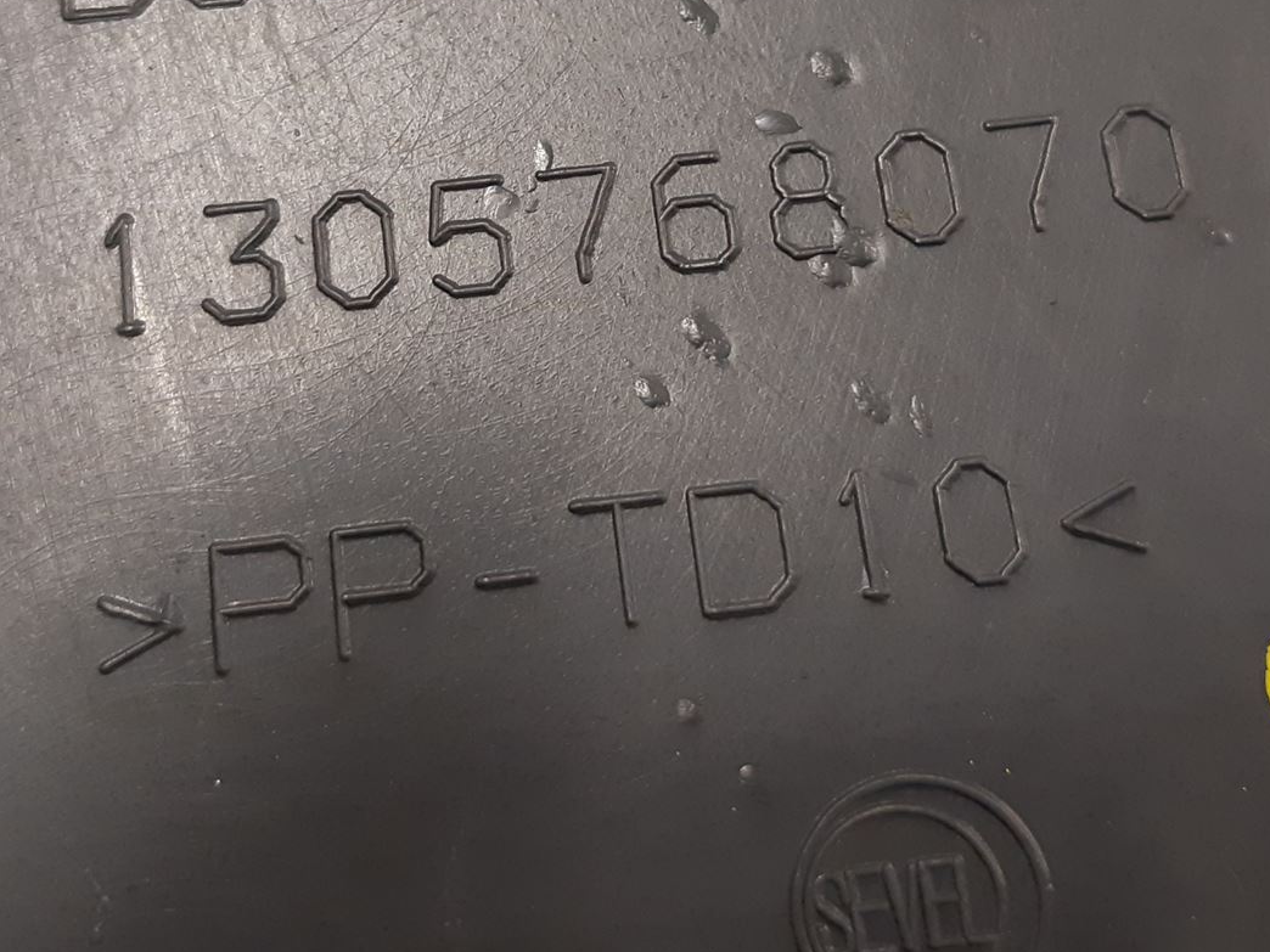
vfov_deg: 28.1
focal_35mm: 51
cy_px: 218
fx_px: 1871
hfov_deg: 37.4
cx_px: 544
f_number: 1.7
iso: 200
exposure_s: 1/50
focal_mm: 3.93
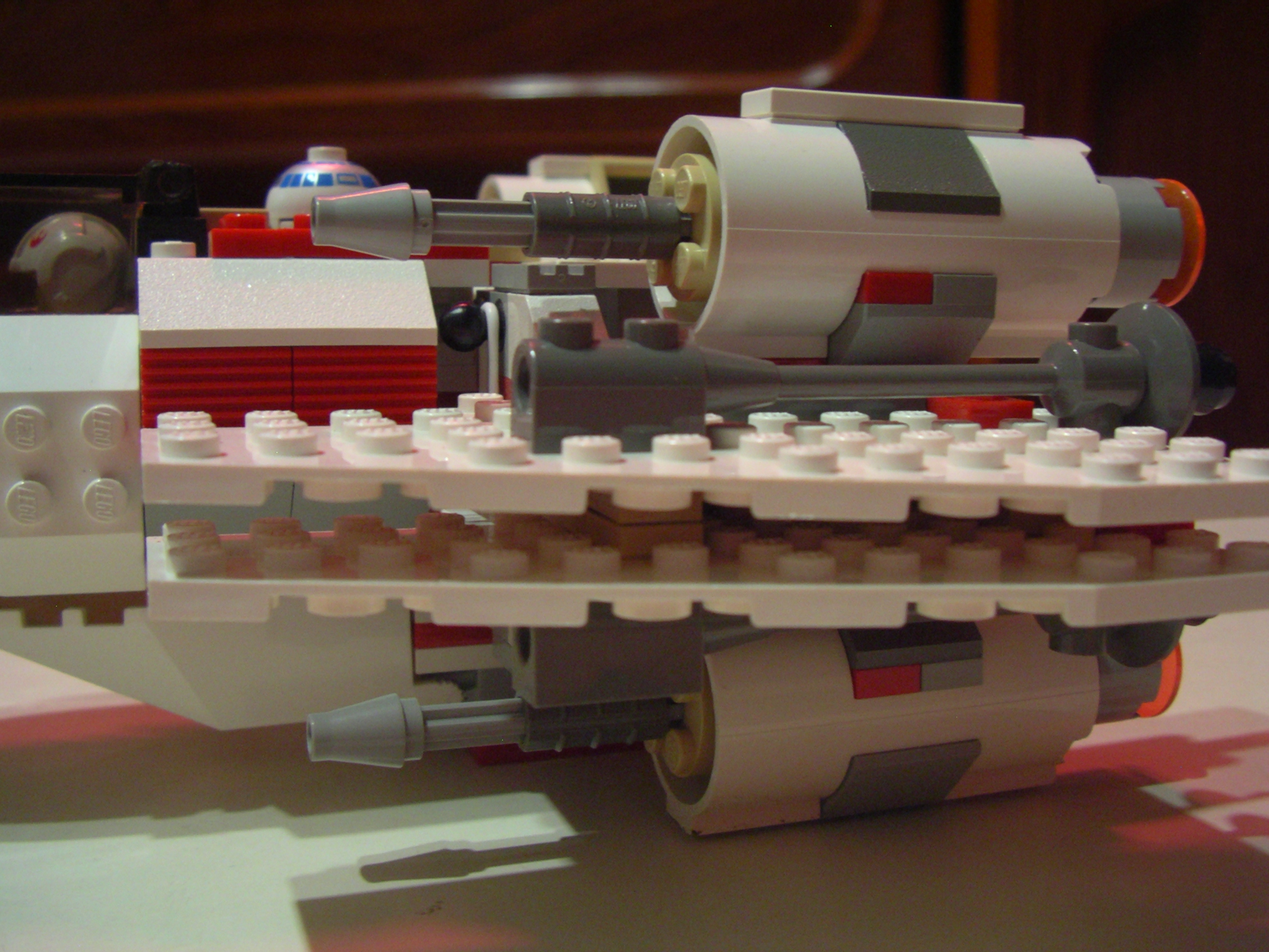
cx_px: 634
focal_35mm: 37
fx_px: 1356
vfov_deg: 38.7
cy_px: 476
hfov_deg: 50.1
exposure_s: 1/4
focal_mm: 5.7
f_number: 2.8
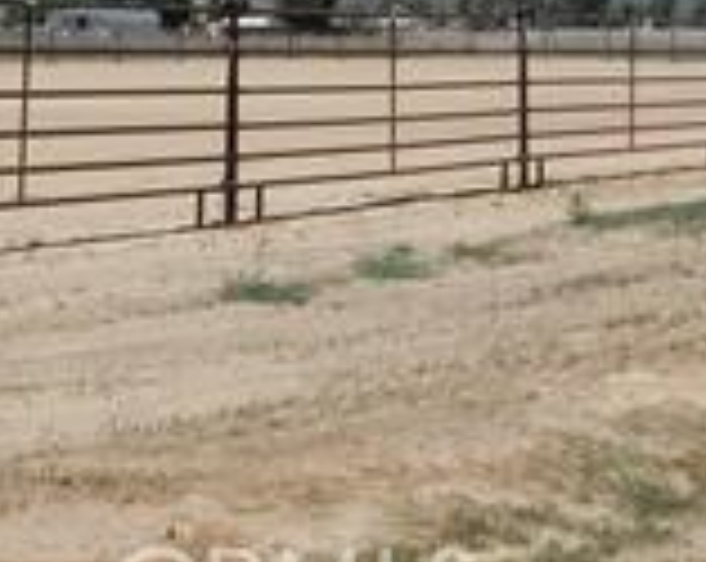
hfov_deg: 22.7
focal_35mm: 84
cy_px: -106
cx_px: 459
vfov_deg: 17.4
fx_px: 1752
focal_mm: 5.3
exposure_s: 1/640
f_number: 6.4
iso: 125
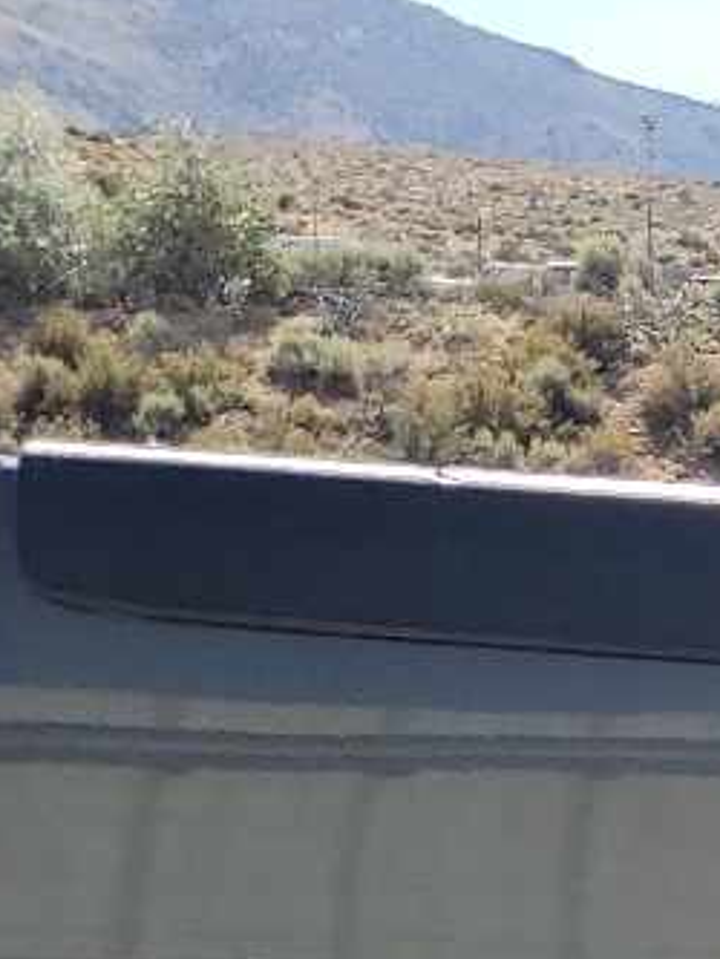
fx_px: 3464
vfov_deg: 14.6
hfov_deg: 10.3
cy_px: 1472
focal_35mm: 125
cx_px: 1722
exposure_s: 1/2500
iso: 50
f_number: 1.5
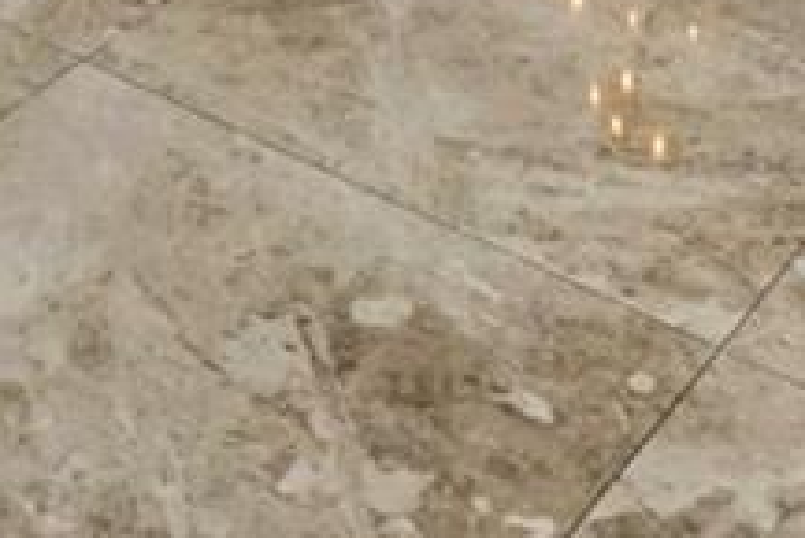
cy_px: -1408
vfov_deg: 8.8
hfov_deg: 17.9
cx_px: -367
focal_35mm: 103
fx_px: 2305
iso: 1250
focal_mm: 14
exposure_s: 1/400
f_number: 5
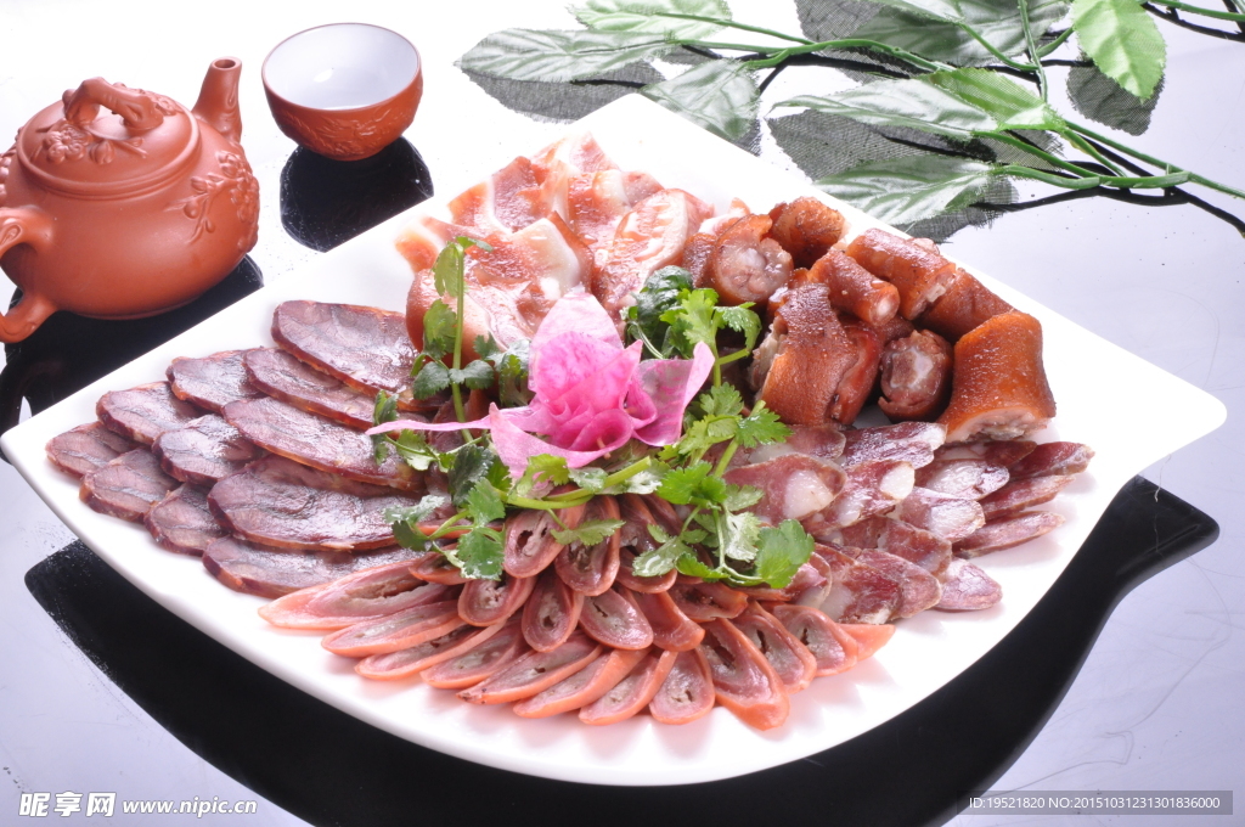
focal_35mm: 112
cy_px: 414
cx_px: 622
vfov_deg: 12.1
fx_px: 3886
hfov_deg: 18.2
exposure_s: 1/160
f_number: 18
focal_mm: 75
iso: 1250
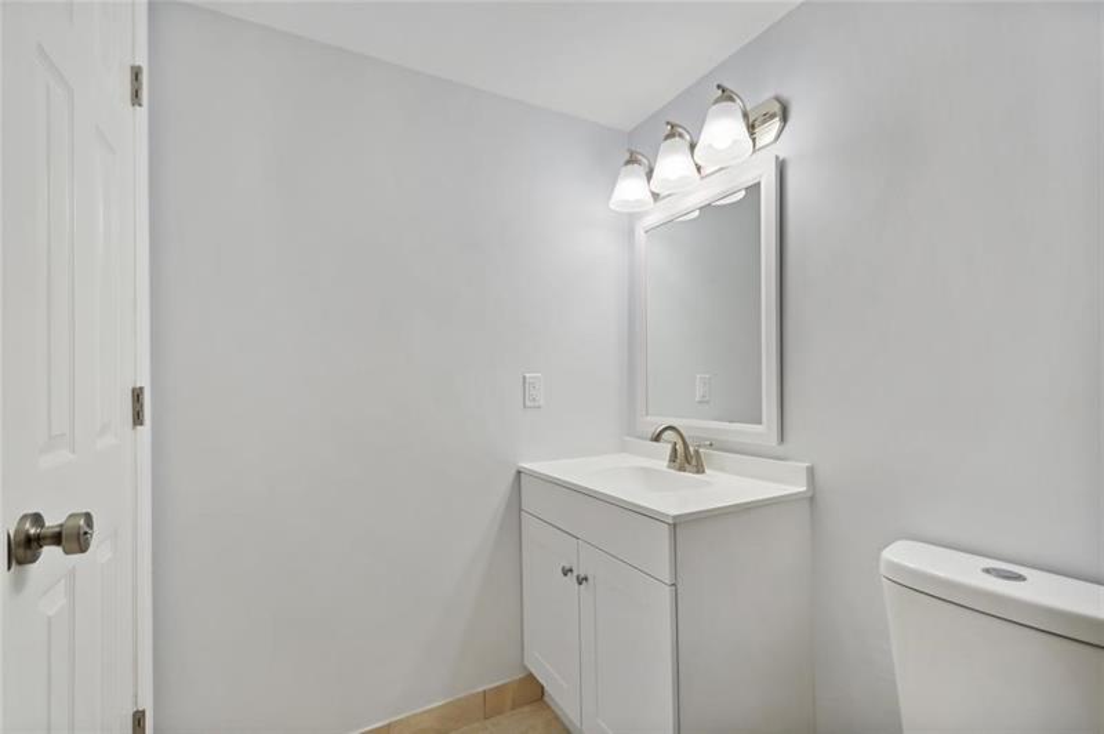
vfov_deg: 77.2
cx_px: 552
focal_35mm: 15
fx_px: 460
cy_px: 367
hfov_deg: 100.4
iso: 200
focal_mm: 10
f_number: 4
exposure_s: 1/200
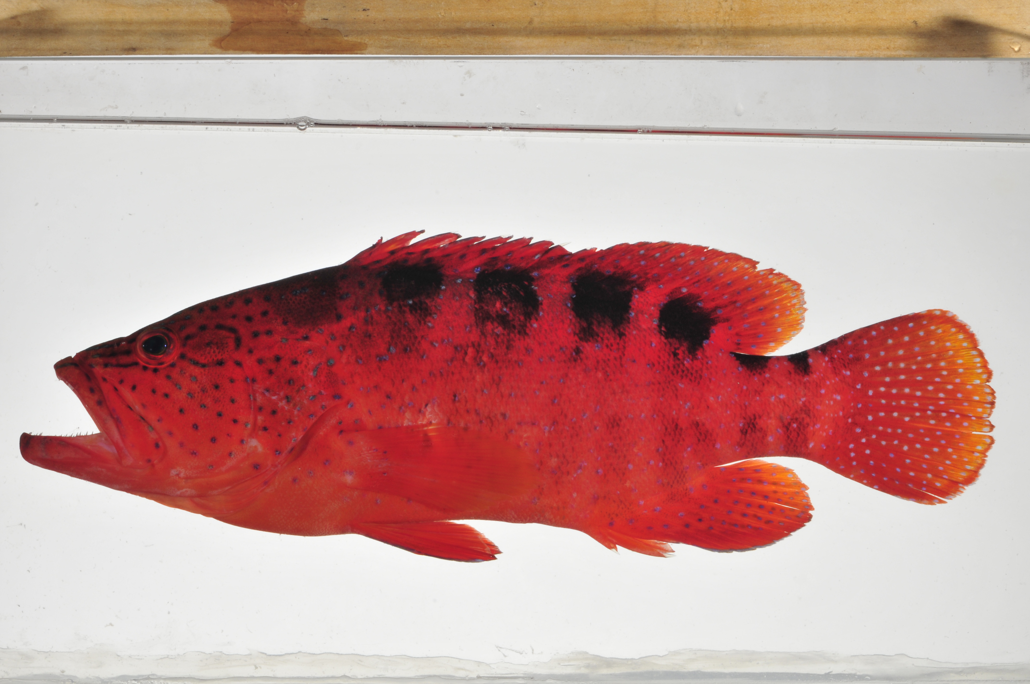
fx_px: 4501
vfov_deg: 8.7
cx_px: 515
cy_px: 342
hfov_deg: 13.1
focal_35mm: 158
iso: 200
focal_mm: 105
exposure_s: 1/60
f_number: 25
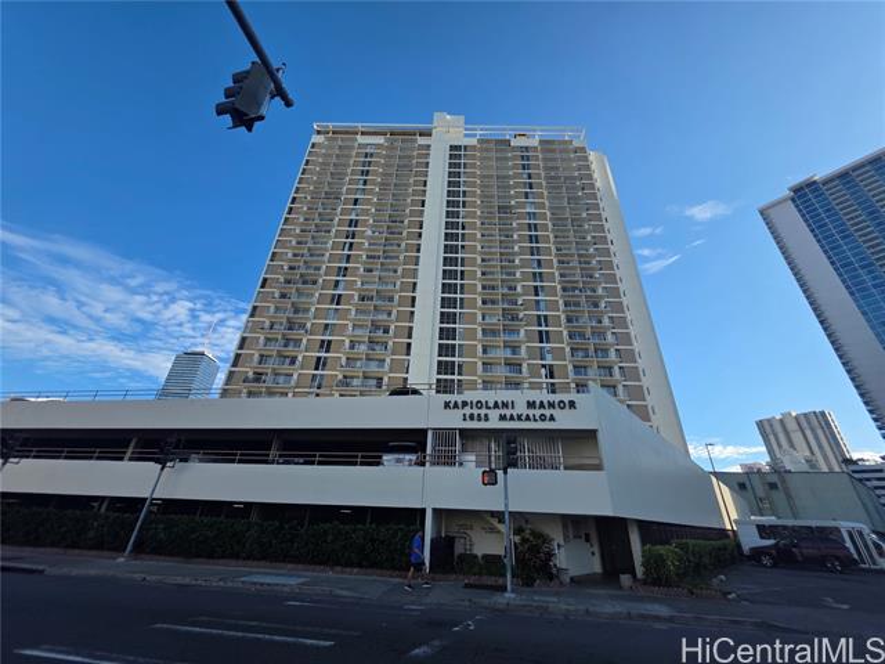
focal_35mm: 13
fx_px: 332
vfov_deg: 89.9
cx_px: 442
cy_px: 332
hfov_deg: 106.2
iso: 40
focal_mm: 2.2
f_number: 1.9
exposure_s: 1/1559
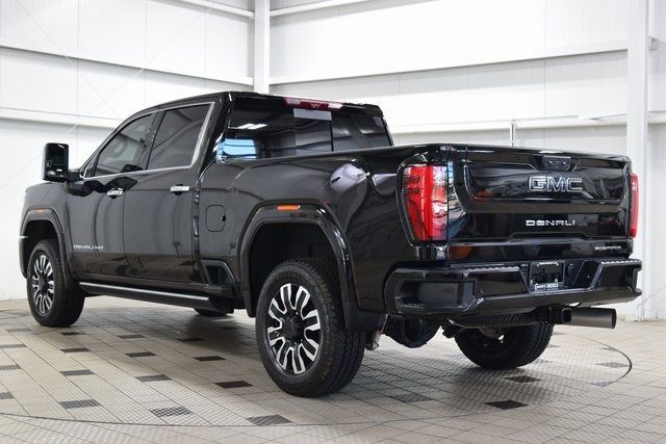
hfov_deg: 38.9
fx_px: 944
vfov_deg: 26.5
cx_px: 333
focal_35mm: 51
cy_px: 222
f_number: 6.3
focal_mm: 34
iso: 720
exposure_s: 1/15
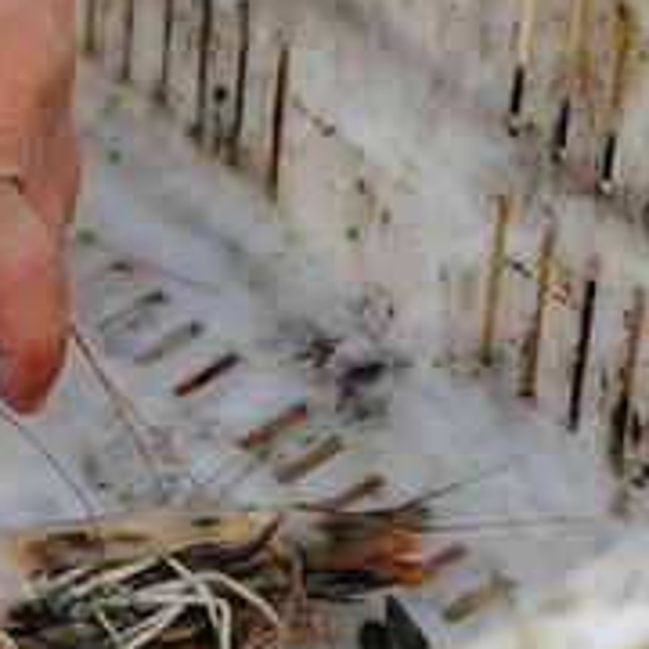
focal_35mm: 226
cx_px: -270
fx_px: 4794
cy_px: 472
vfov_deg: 7.7
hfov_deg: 7.6
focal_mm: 75
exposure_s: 1/1000
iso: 200
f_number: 3.5
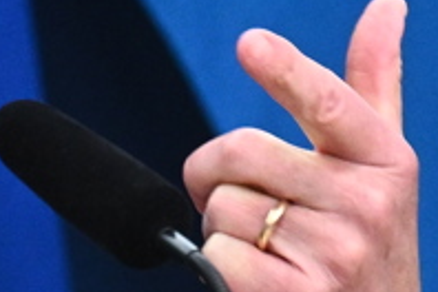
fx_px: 14234
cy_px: -106
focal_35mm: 1170
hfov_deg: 1.8
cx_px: -599
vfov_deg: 1.2
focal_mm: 170
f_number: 5.6
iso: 2500
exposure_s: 1/250
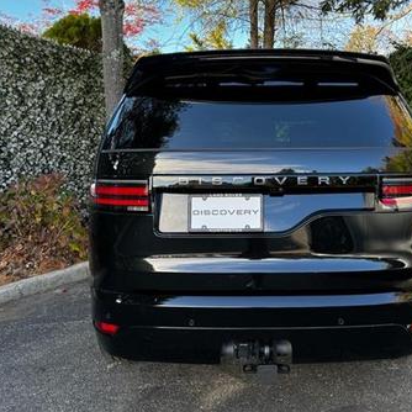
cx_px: 247
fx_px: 431
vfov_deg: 51.1
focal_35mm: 32
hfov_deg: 50.8
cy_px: 192
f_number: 1.78
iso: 64
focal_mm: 6.76
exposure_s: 1/181
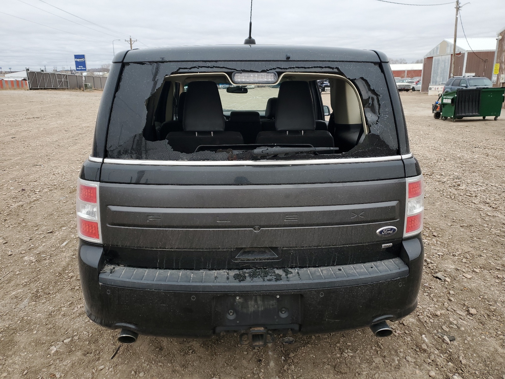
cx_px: 252
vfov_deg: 53.1
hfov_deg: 67.3
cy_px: 190
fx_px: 379
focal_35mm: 26
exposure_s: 1/385
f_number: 1.5
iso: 50
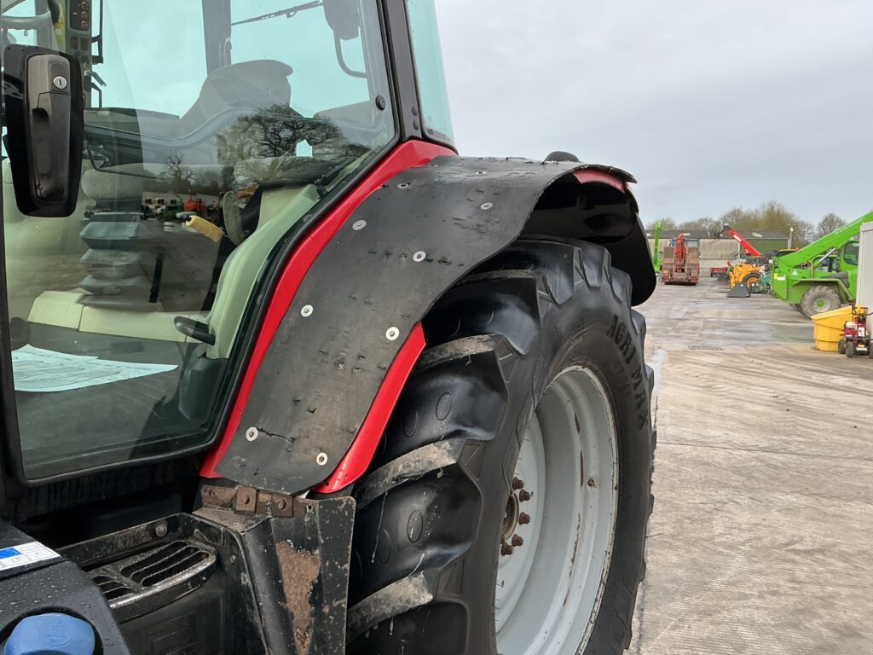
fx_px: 706
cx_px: 436
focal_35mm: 28
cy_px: 328
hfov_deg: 63.4
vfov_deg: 49.7
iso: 20
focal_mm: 3
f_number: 1.8
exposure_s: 1/165
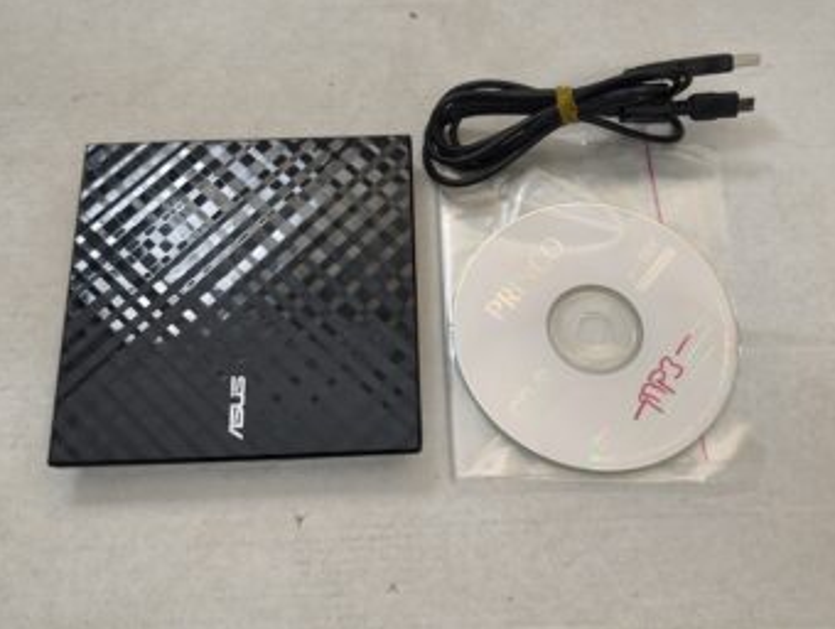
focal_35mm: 36
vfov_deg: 39.7
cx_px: 420
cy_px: 311
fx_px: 870
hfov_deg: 51.3
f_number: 1.6
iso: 400
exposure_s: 1/50
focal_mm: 6.57
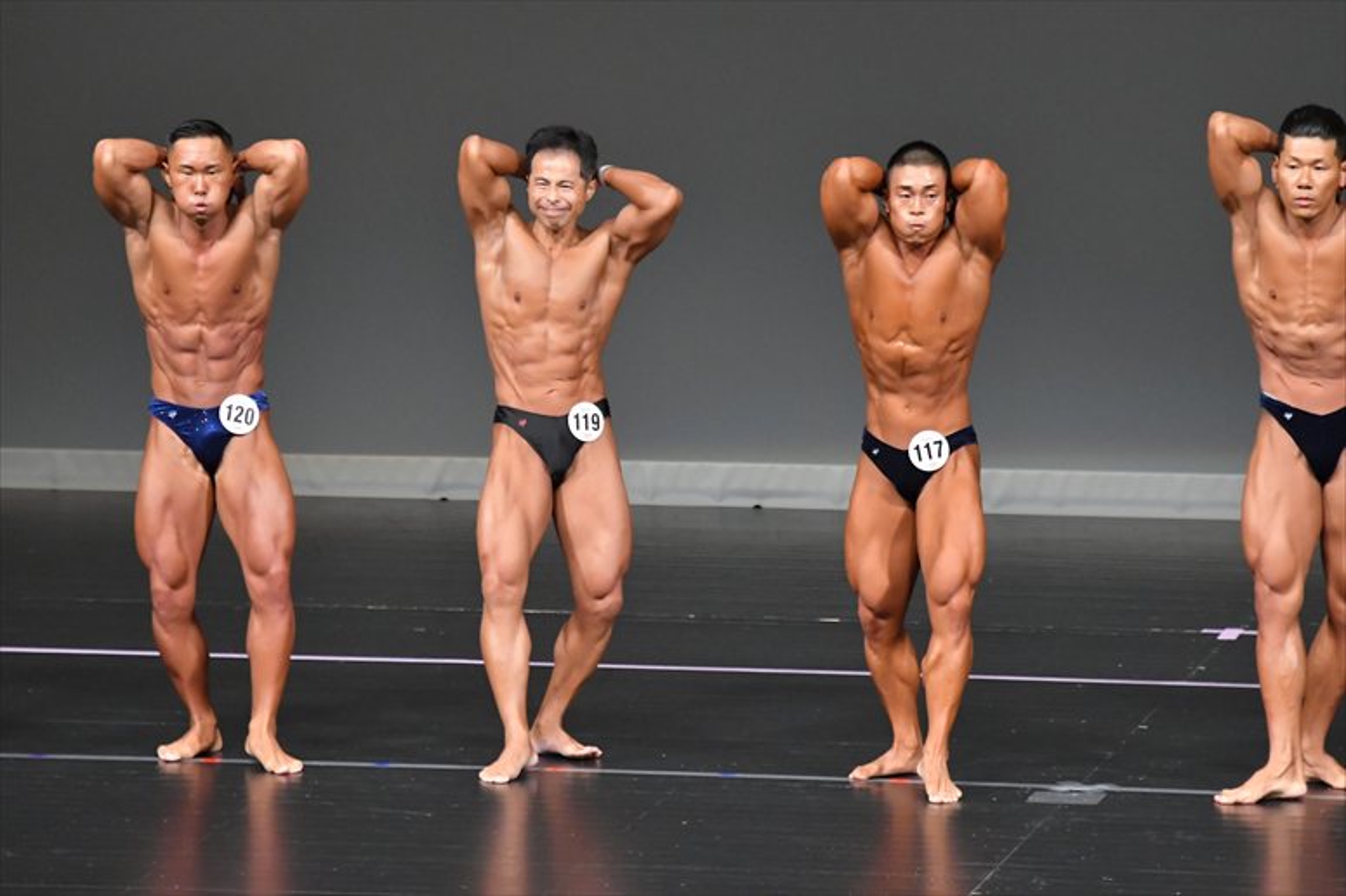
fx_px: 11772
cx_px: 673
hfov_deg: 6.5
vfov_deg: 4.4
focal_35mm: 315
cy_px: 448
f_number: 5.6
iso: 5000
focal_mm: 210
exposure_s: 1/400
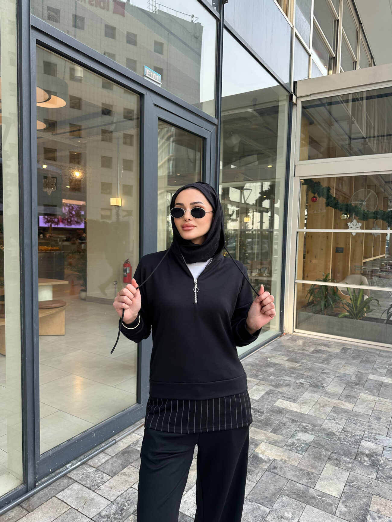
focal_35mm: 24
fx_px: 362
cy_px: 261
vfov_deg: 71.6
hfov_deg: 56.8
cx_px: 196
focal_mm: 6.86
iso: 80
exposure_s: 1/503
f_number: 1.78
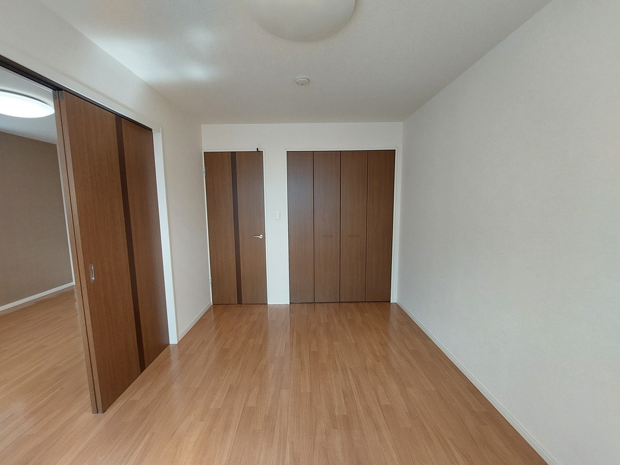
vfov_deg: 89.9
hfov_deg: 106.2
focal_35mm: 13
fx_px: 233
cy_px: 232
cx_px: 310
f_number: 2.2
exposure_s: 1/120
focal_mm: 1.74
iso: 80
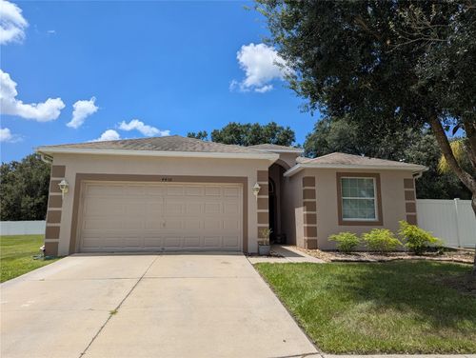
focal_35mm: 24
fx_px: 330
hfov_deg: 71.5
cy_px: 179
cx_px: 238
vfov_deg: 56.9
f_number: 1.85
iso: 41
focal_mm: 6.81
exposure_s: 1/2695
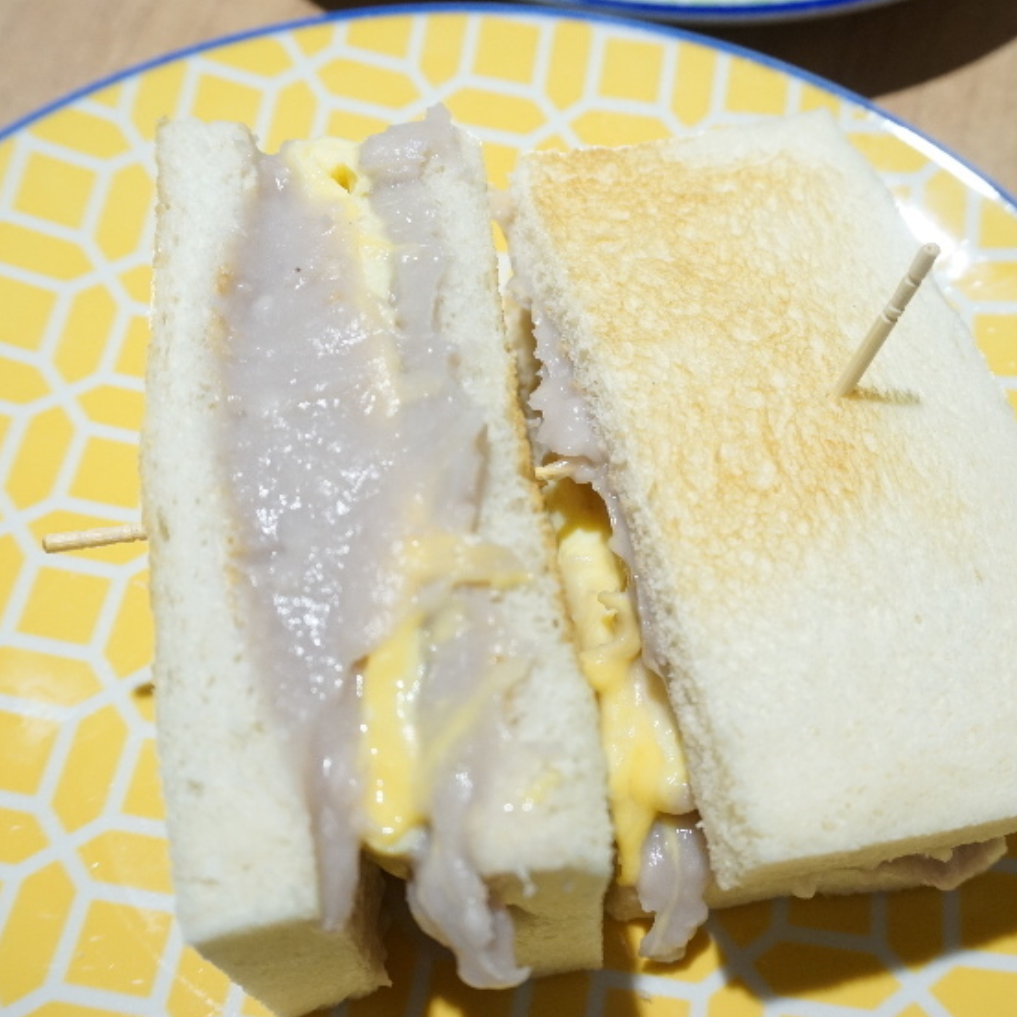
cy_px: 504
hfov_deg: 41.2
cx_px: 554
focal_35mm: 41
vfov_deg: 41.3
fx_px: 1351
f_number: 5.6
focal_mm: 21
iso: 1000
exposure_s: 1/80
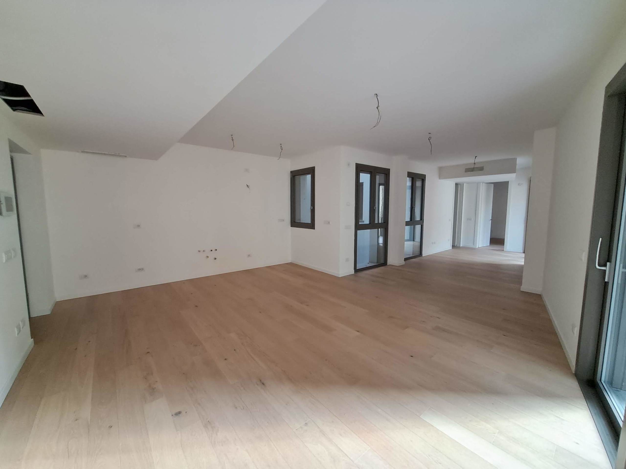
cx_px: 313
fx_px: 235
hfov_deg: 106.2
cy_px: 234
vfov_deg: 89.9
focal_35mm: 13
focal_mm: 1.13
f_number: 2.2
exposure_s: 1/50
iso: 200
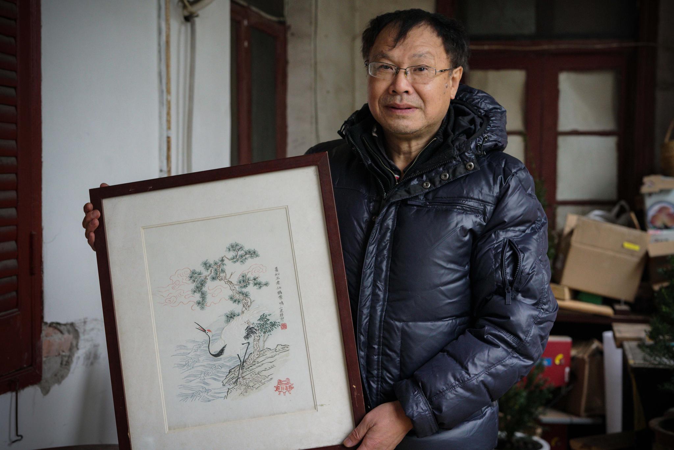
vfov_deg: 27.0
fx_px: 936
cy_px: 225
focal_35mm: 50
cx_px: 337
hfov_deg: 39.6
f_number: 4.5
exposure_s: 1/60
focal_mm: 50
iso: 2500
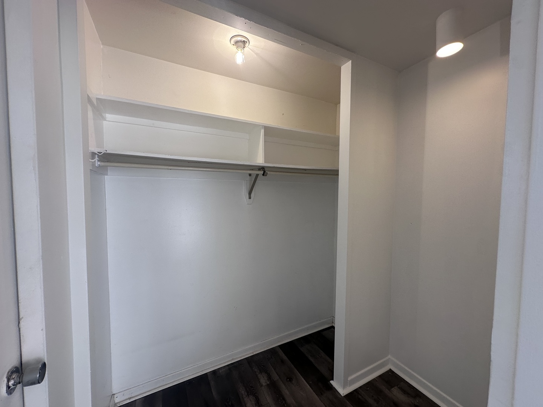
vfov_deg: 85.7
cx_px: 272
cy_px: 204
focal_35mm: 14
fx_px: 220
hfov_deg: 102.1
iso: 64
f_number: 2.2
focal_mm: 2.22
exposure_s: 1/120
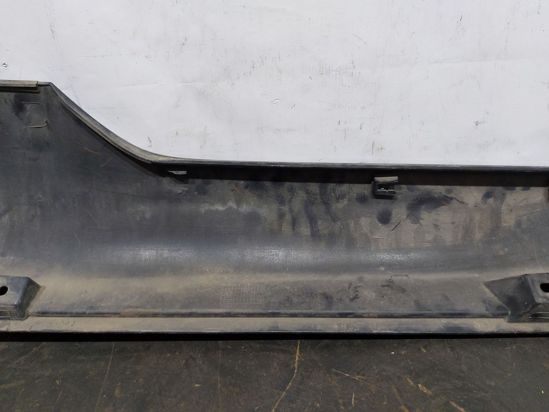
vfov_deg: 56.8
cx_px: 274
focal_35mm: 24
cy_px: 206
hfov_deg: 71.6
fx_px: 381
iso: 160
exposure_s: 1/50
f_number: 1.8
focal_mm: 5.23
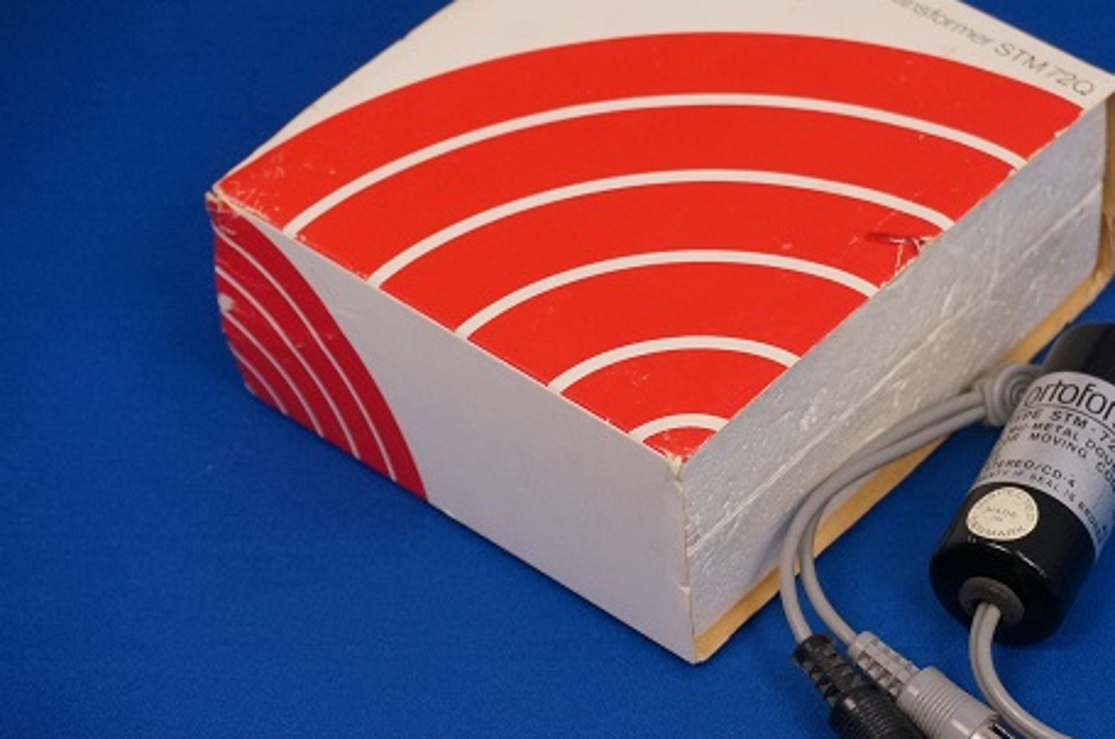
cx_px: 726
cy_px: 339
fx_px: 3153
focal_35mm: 102
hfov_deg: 20.0
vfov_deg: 13.4
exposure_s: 1/200
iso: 1600
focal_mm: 50
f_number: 7.1
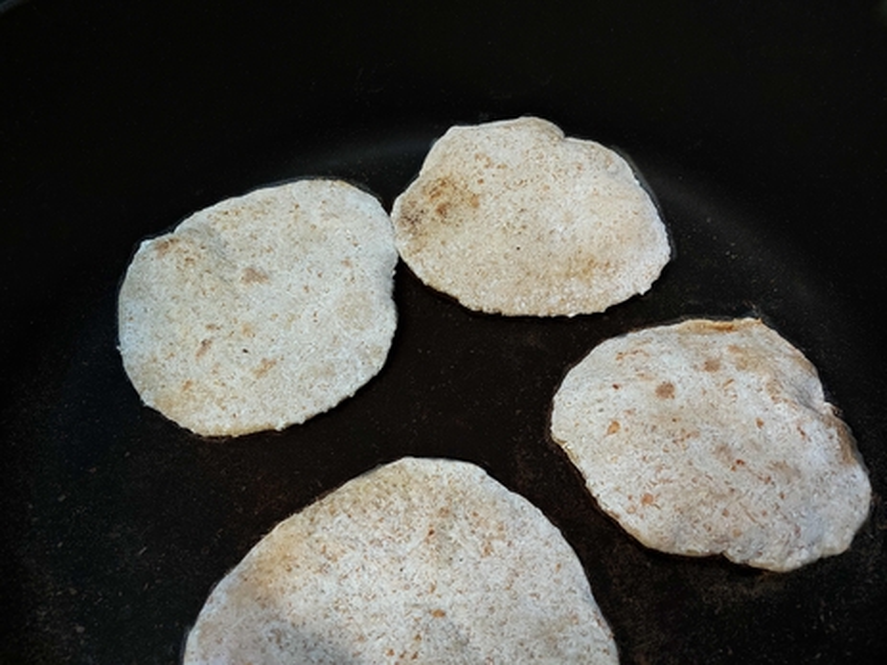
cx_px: 444
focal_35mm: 24
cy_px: 332
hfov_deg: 71.6
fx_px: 615
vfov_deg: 56.8
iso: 250
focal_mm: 5.23
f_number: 1.8
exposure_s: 1/50
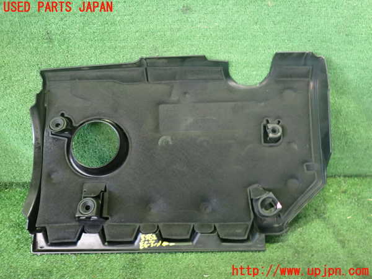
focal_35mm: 30
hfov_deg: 60.0
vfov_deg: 46.8
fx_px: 322
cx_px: 186
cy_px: 140
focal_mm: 5.4
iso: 800
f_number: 2.3
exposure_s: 1/25
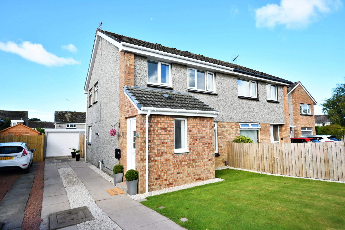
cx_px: 172
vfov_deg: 59.5
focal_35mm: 21
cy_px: 115
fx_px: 201
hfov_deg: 81.2
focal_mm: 14
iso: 100
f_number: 7.1
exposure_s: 1/125
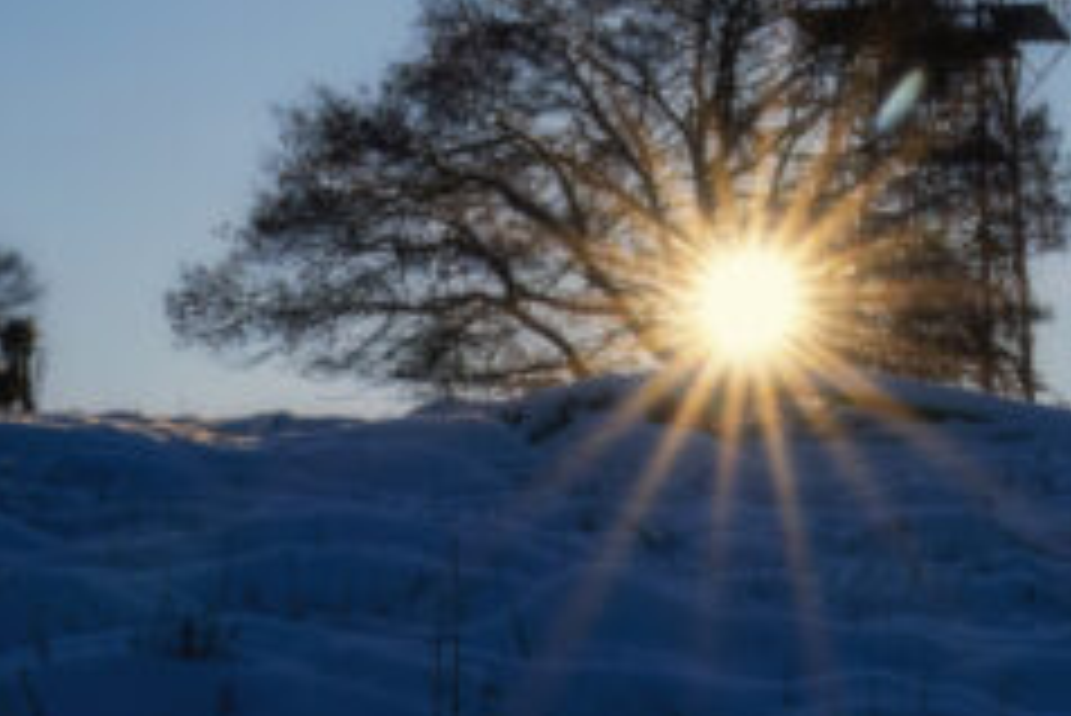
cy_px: 27
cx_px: 1305
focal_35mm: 126
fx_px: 3751
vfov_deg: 10.8
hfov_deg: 15.6
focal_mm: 18.21
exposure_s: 1/200
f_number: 16
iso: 160
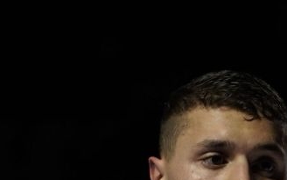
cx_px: 438
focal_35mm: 616
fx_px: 4818
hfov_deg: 3.4
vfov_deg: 2.1
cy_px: 325
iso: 640
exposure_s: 1/1000
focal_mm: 110
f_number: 2.8
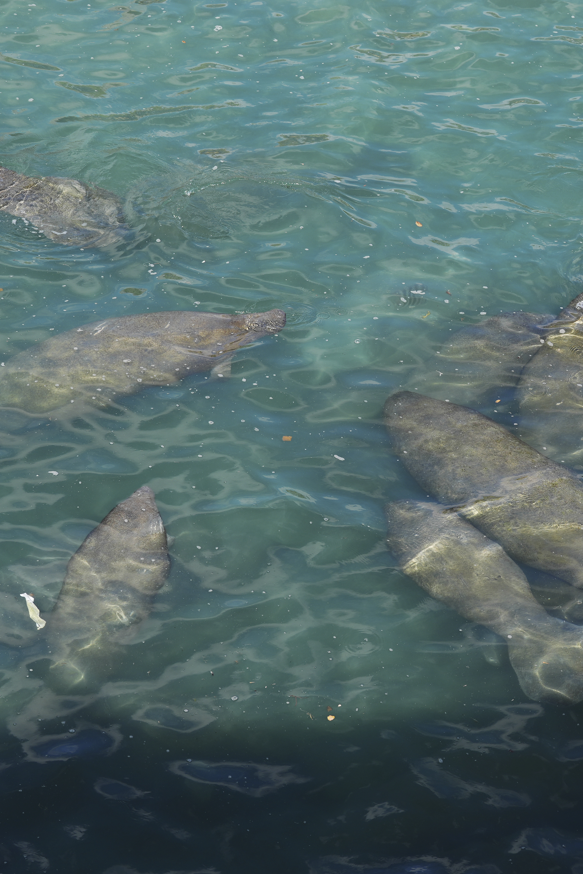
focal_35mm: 106
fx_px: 2574
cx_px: 366
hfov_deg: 12.9
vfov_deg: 19.3
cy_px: 435
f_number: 6.3
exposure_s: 1/500
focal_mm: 70
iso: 250
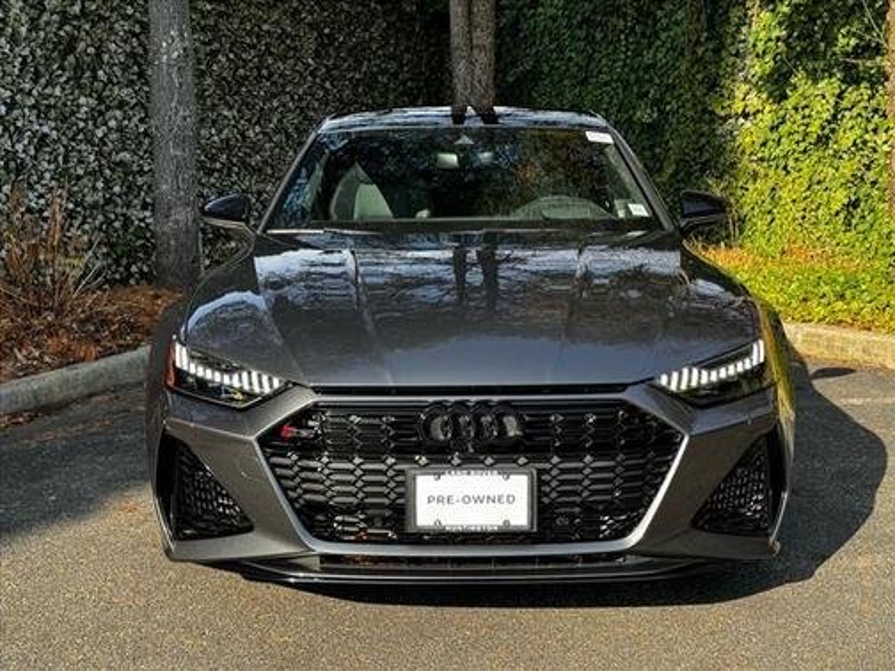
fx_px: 1241
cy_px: 336
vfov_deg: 30.3
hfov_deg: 39.7
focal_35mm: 48
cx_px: 448
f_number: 1.78
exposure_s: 1/627
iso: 64
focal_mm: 6.76
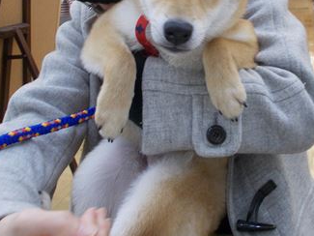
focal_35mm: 48
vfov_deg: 29.2
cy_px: 28
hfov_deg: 39.5
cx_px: 188
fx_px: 436
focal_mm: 4.6
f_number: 3.2
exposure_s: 1/25
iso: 140
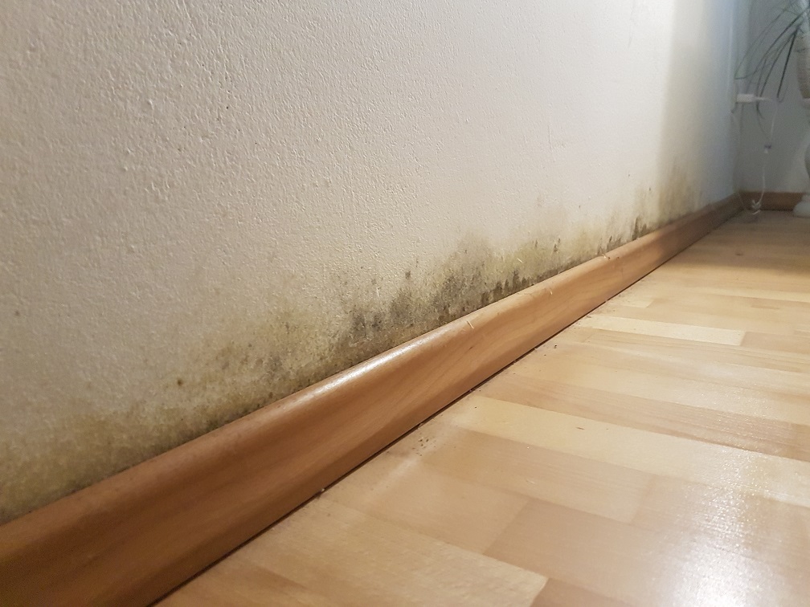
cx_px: 405
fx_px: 608
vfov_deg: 53.1
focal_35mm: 26
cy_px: 304
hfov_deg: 67.3
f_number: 1.7
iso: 250
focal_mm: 4.2
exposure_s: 1/25
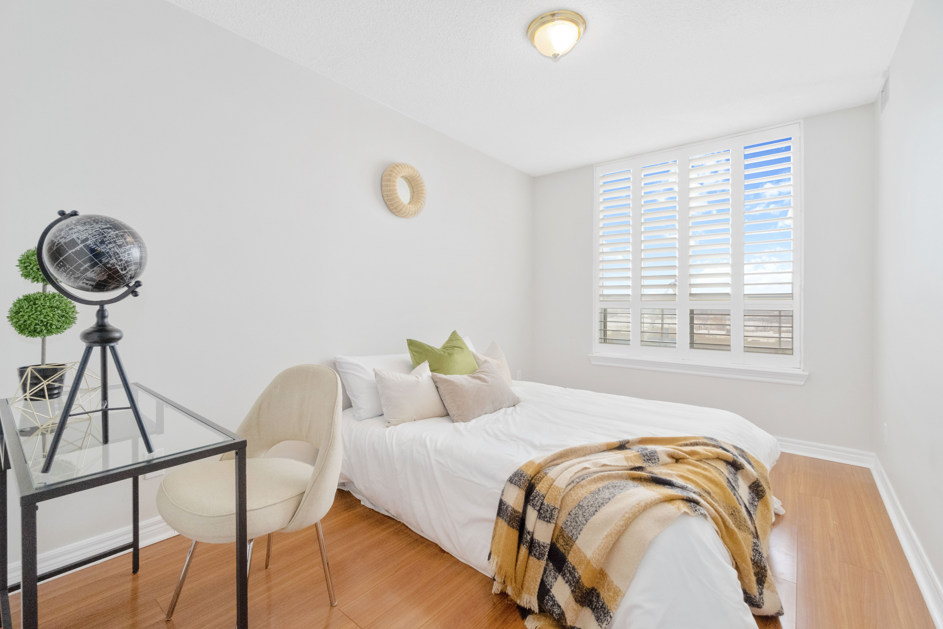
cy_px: 314
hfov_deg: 100.4
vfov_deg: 77.3
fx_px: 393
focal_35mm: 15
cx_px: 472
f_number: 7.1
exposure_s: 1/30
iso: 3200
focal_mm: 10
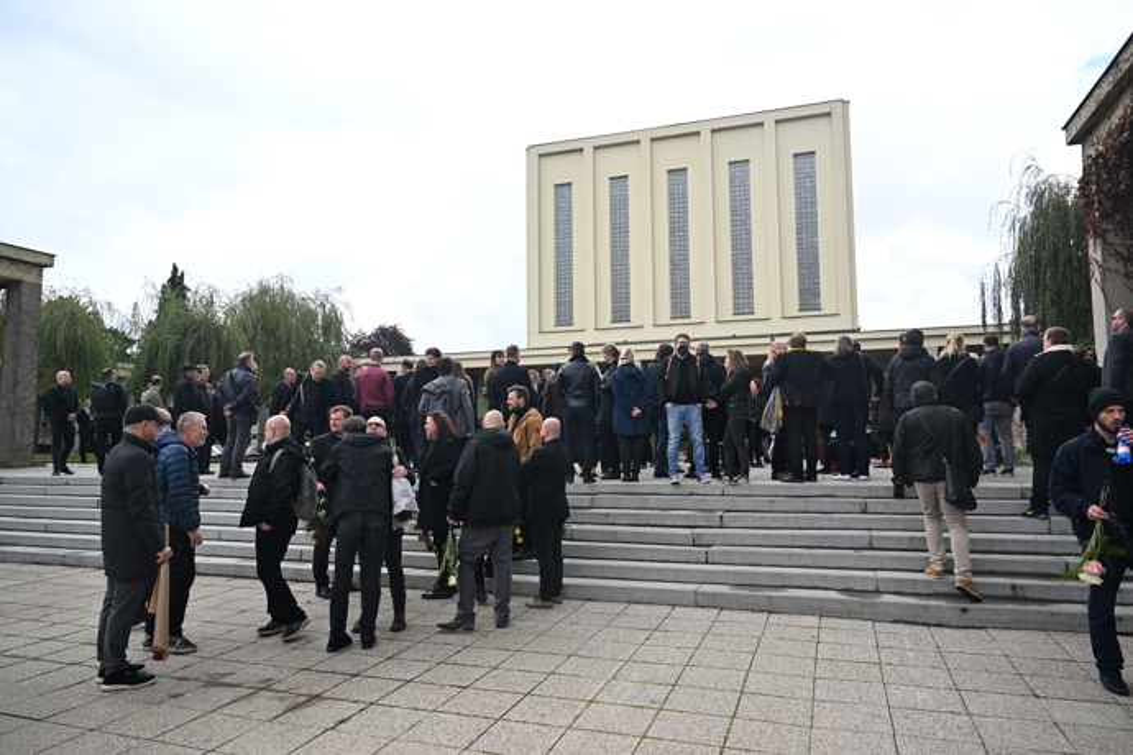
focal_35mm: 24
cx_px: 566
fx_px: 755
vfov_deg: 53.1
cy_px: 378
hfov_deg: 73.7
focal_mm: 24
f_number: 4.5
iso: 1250
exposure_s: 1/2000
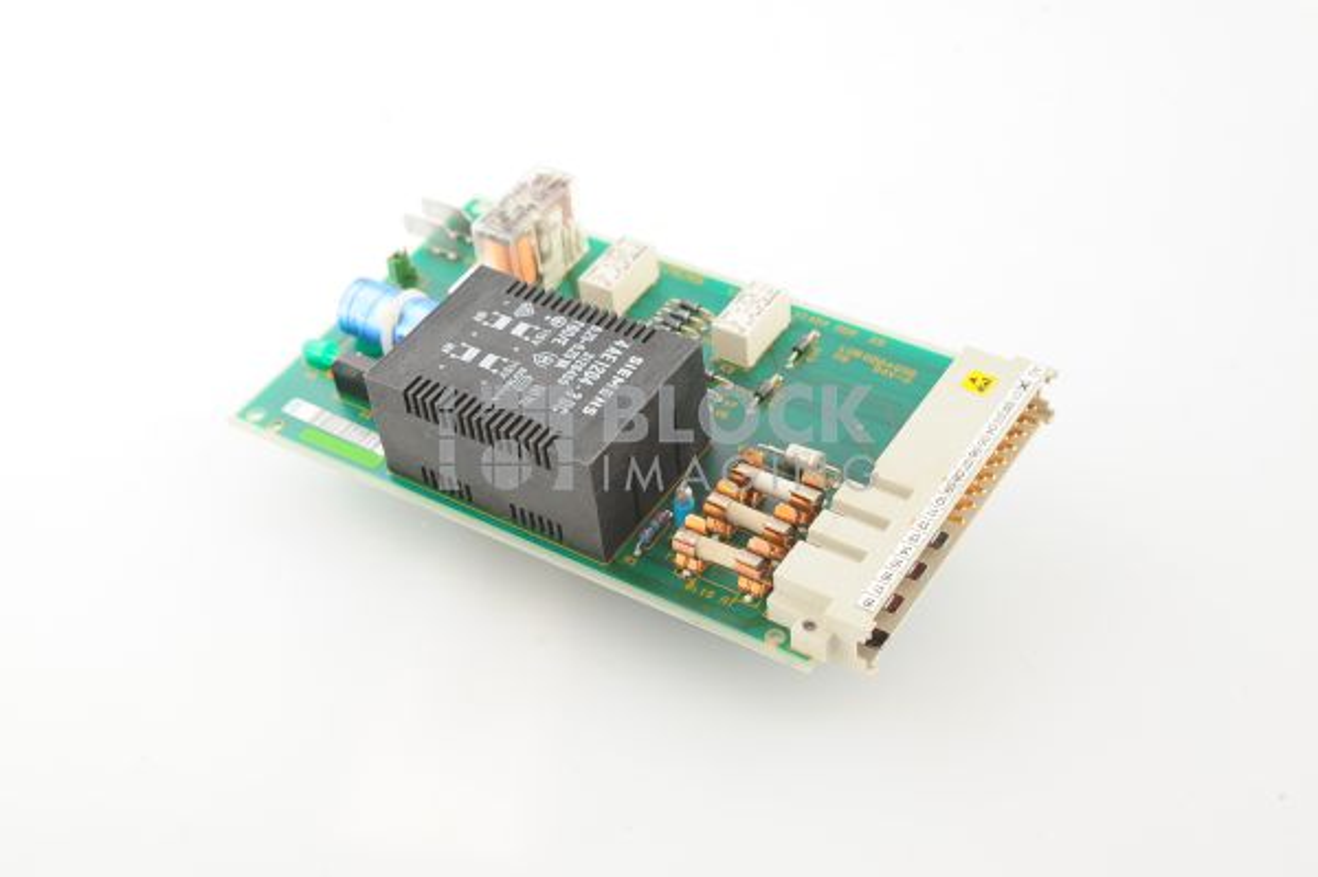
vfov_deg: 26.9
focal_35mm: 50
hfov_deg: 39.6
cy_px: 438
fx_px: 1829
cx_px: 659
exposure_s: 1/125
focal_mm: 50
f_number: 11
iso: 1600
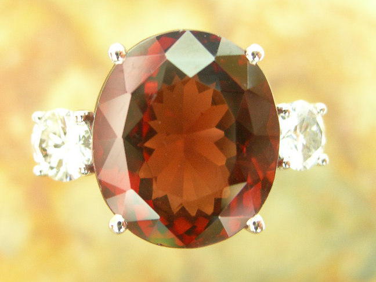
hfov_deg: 49.0
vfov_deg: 37.7
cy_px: 141
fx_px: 413
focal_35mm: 38
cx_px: 188
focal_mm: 7.8
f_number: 2.8
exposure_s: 1/4.2
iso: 115
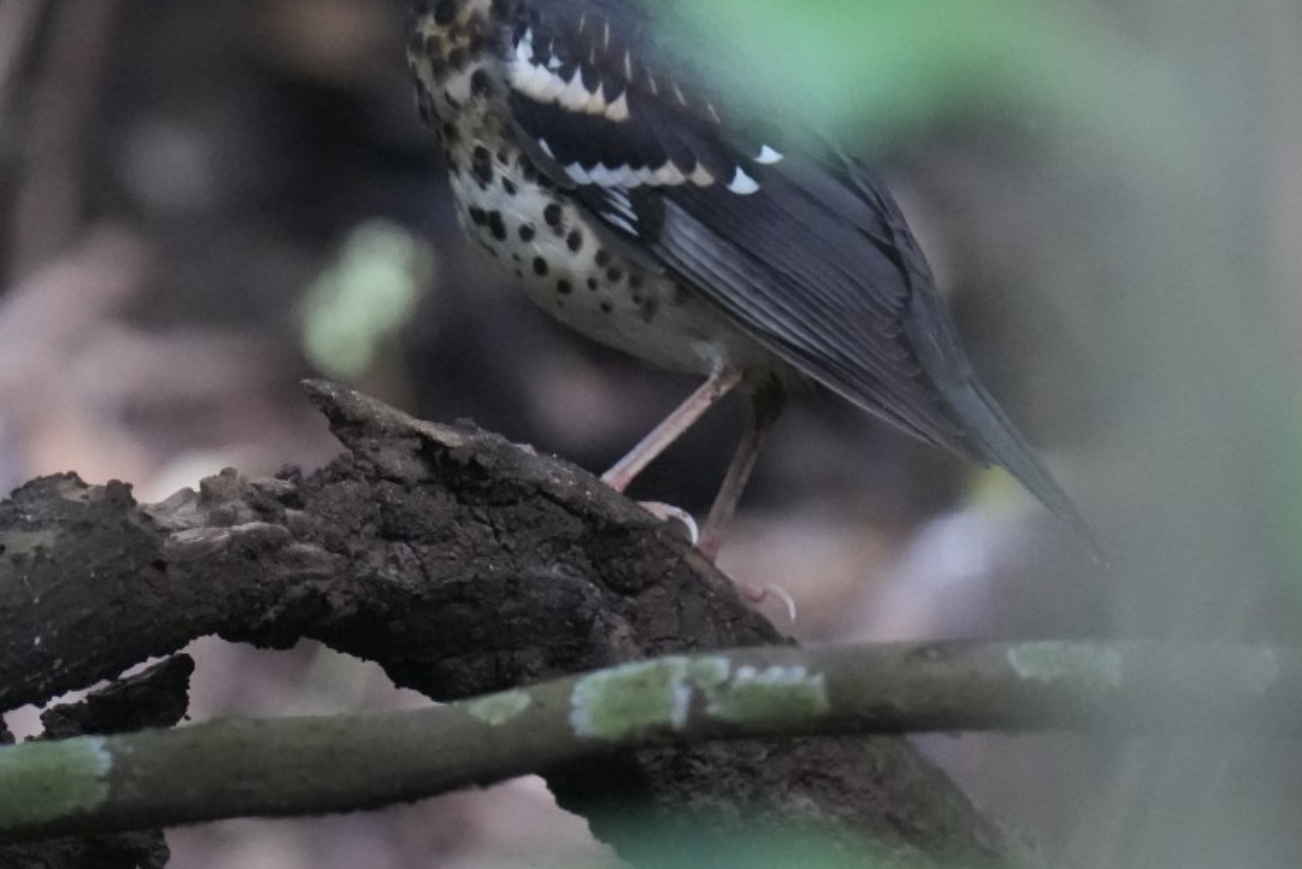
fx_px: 69825
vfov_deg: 0.7
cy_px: 110
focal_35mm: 1930
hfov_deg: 1.1
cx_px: 554
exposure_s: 1/250
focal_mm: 600
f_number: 6.3
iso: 8000
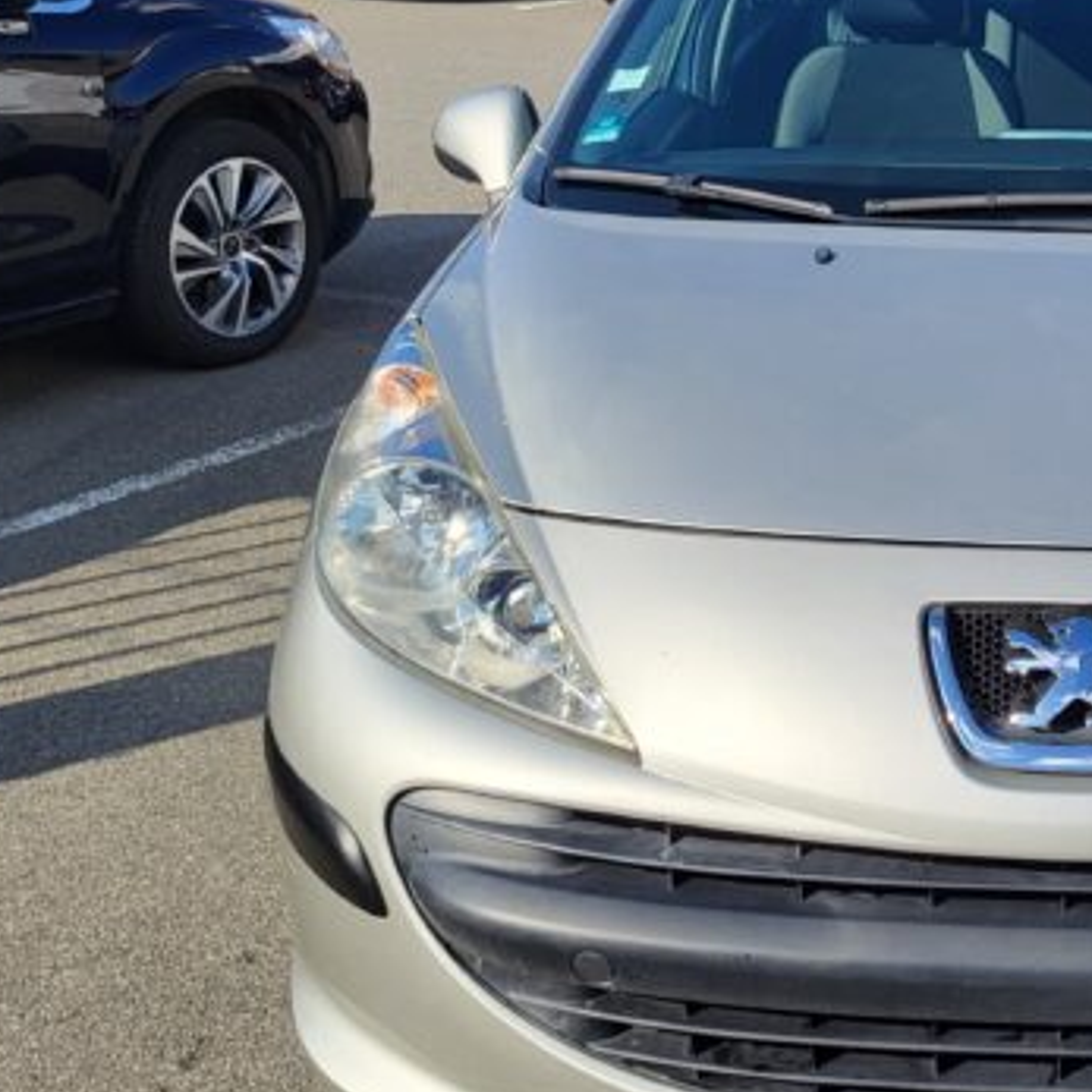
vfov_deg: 32.1
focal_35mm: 53
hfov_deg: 30.2
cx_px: 1061
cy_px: 412
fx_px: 1892
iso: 40
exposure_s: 1/2500
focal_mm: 5.4
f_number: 1.8
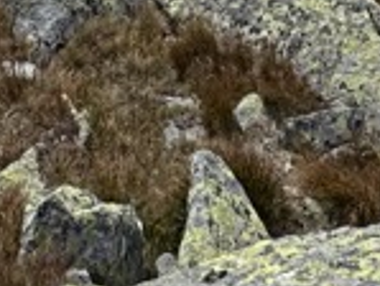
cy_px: -605
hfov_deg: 20.4
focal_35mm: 96
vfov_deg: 10.3
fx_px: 1055
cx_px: 235
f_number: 2.2
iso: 40
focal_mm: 2.22
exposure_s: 1/4630
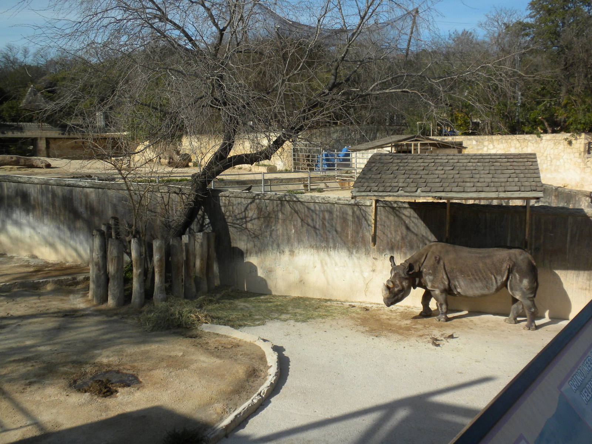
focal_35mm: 37
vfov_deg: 38.7
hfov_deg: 50.1
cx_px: 296
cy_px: 222
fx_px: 633
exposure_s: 1/135
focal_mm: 6.6
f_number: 10
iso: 64
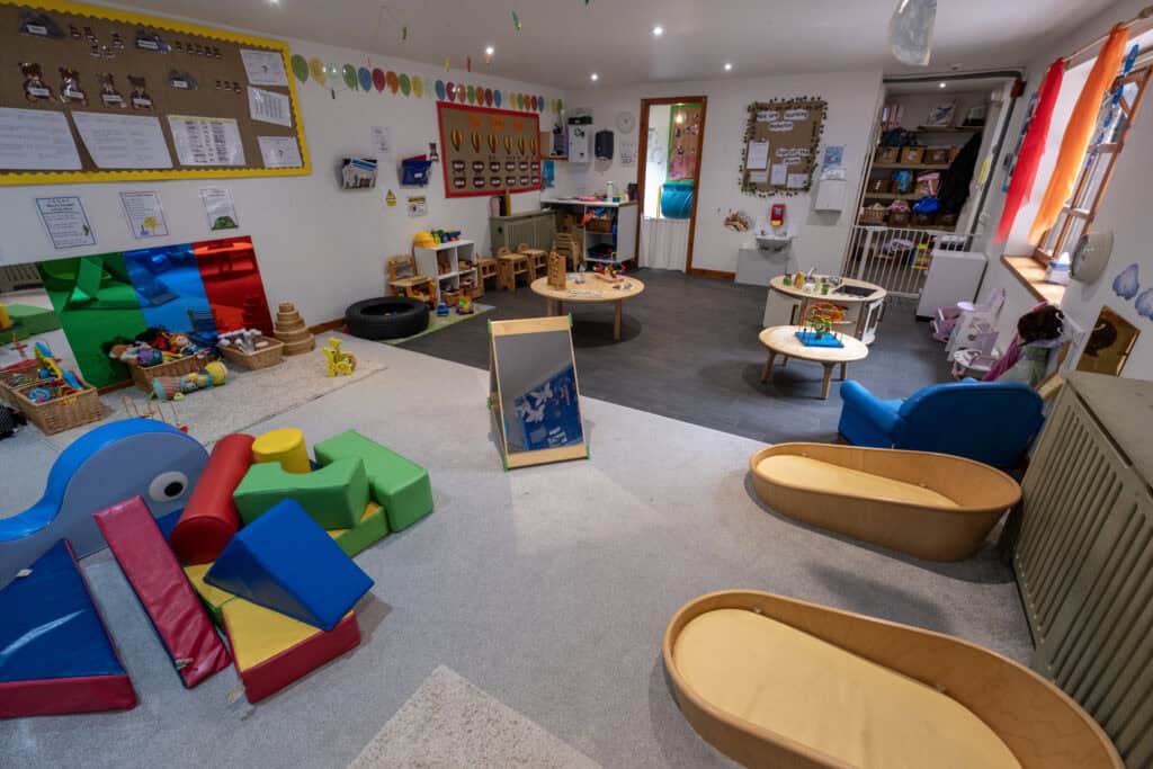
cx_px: 576
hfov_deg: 100.4
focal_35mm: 15
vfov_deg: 77.3
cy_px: 384
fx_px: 480
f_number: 4.5
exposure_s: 1/50
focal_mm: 10
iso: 1000
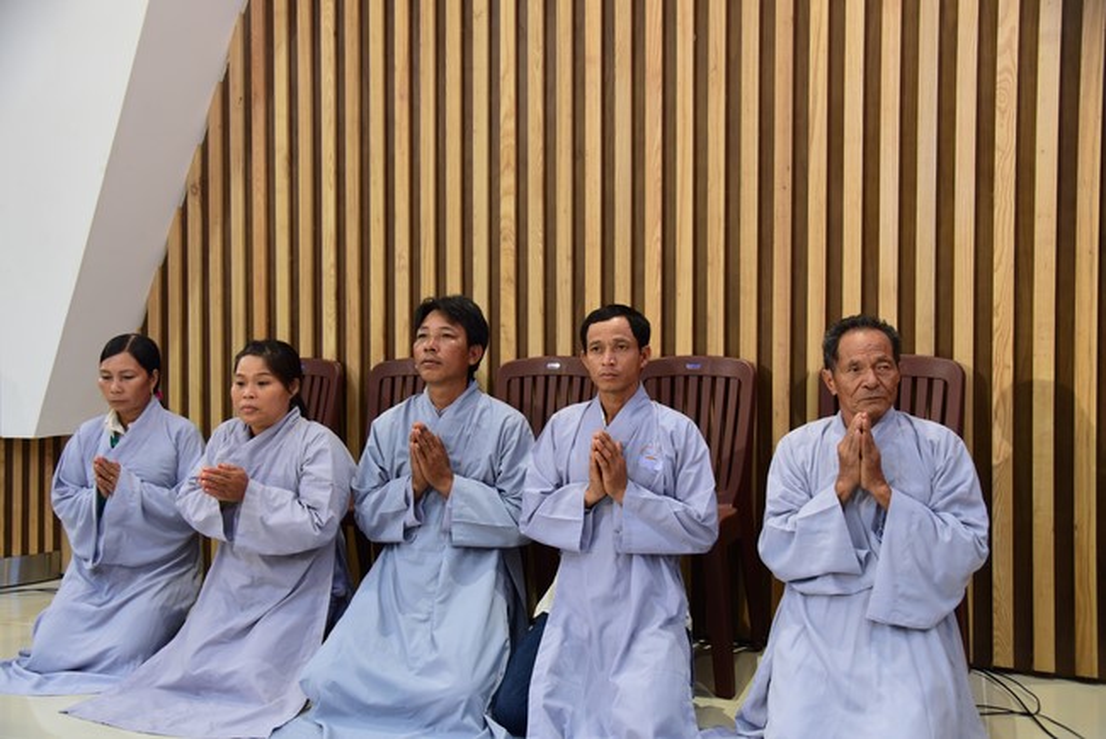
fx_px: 1045
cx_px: 553
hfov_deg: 55.8
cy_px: 370
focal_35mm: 34
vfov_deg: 38.9
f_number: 4
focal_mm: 34
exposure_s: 1/40
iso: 800
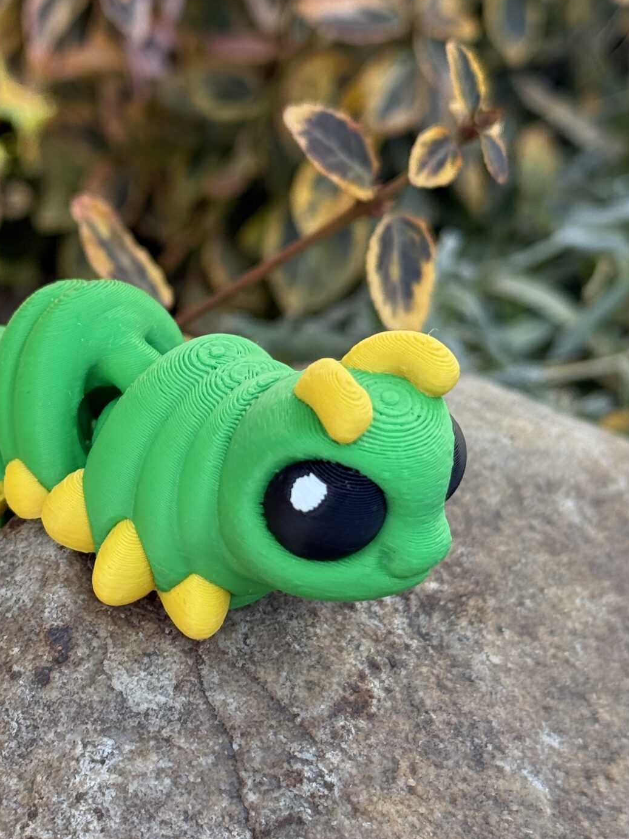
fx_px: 2156
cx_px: 169
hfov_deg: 16.5
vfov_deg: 22.0
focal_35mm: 89
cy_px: 467
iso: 64
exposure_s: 1/778
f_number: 1.78
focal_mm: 6.76
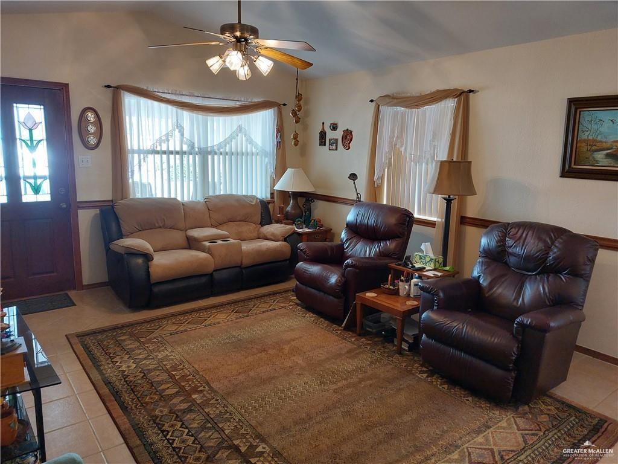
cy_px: 232
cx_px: 309
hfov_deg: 71.6
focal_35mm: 24
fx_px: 428
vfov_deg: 56.8
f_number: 1.8
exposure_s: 1/60
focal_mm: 5.23
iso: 160
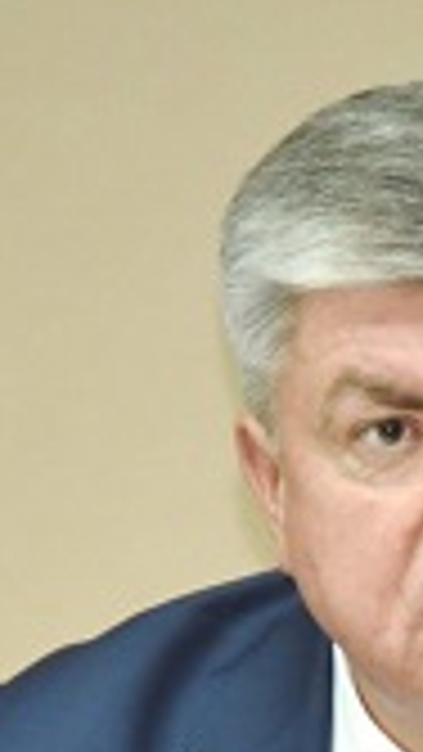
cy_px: 898
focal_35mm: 1445
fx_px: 28799
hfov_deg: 0.8
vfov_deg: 1.5
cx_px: 459
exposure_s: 1/125
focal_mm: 360
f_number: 5.3
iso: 2500
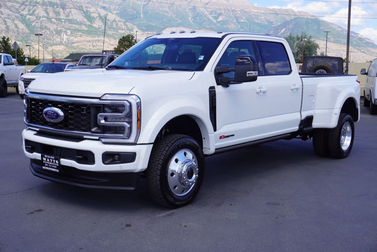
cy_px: 126
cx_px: 188
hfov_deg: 42.3
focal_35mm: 46
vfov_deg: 29.0
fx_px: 487
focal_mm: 31
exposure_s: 1/125
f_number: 9
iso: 100
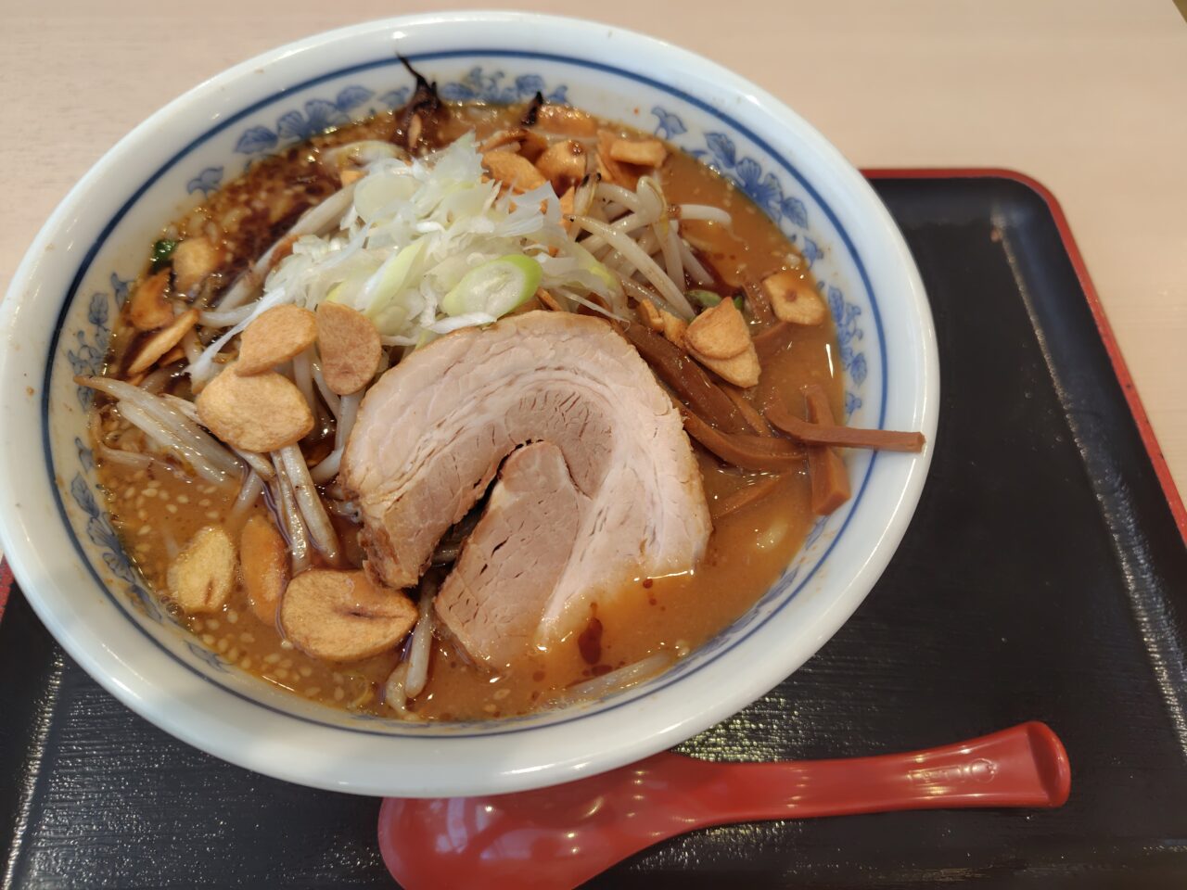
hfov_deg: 73.9
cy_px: 445
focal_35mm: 23
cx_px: 594
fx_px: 789
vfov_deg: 58.9
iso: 261
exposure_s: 1/60
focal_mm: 5.6
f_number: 1.9
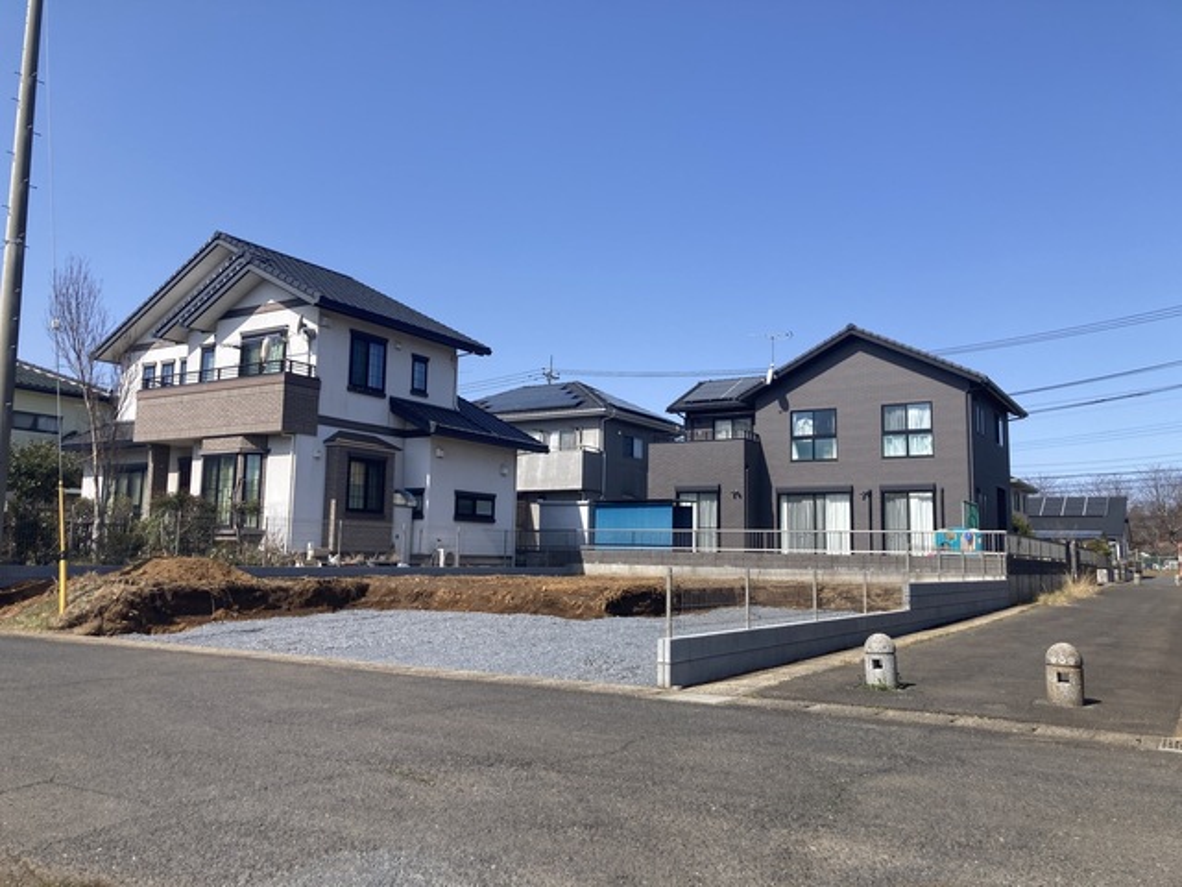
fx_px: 956
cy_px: 444
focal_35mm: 28
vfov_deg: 49.7
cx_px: 591
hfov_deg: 63.4
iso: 20
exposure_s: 1/1869
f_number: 1.8
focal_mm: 3.99
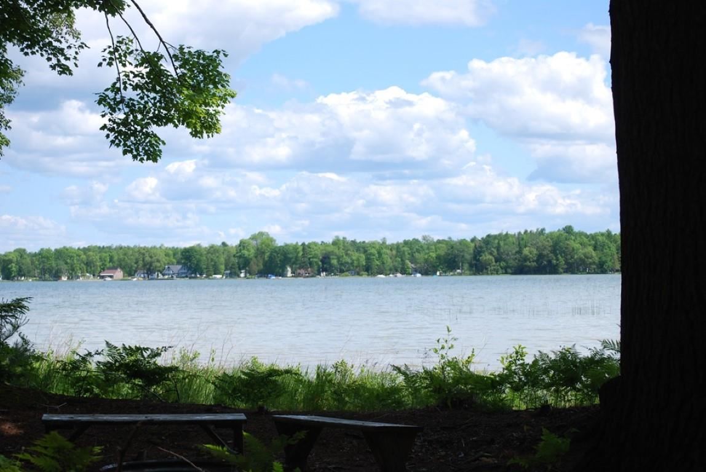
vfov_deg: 16.6
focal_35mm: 82
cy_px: 236
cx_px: 353
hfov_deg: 24.6
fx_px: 1620
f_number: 8
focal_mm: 55
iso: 100
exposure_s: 1/250
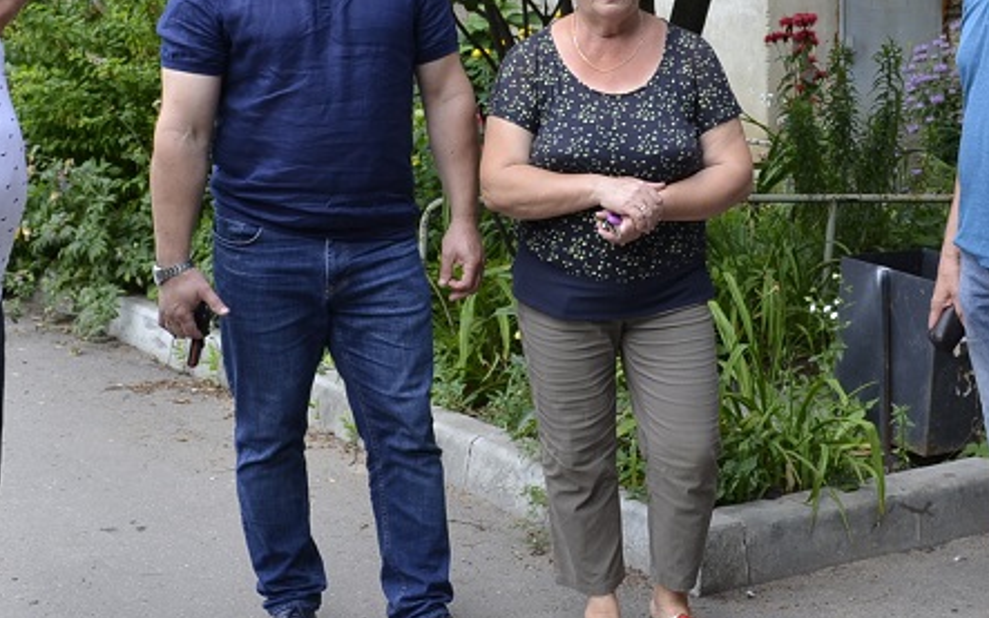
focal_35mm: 69
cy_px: 42
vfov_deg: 18.5
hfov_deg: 29.7
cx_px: 558
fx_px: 1860
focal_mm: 20
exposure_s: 1/125
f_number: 5.6
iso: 250
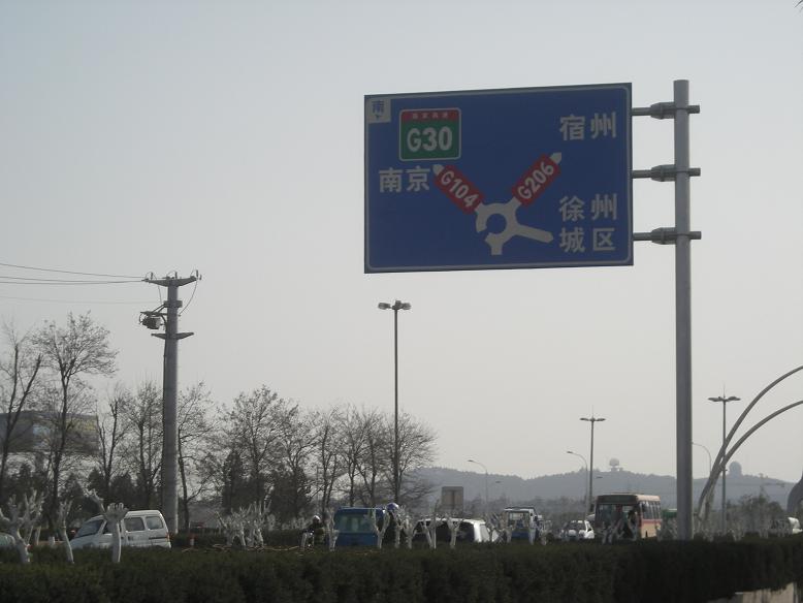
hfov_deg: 18.7
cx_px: 402
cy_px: 302
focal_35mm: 105
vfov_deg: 14.1
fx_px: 2436
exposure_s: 1/169
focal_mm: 17.1
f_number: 9.4
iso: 50
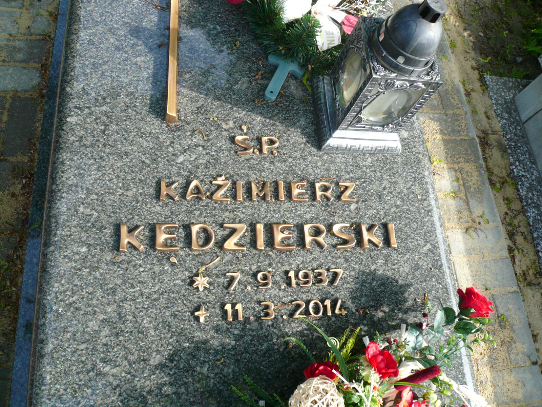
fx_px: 438
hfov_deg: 63.4
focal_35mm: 28
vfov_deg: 49.7
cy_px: 204
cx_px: 271
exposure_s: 1/250
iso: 100
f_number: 2.8
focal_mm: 4.6
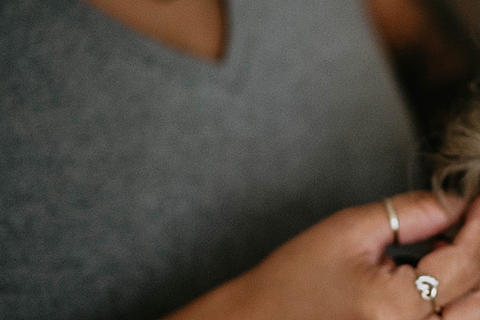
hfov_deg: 11.5
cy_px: 233
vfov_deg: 7.8
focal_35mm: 175
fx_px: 2332
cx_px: 555
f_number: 1.8
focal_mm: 55
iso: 640
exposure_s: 1/320
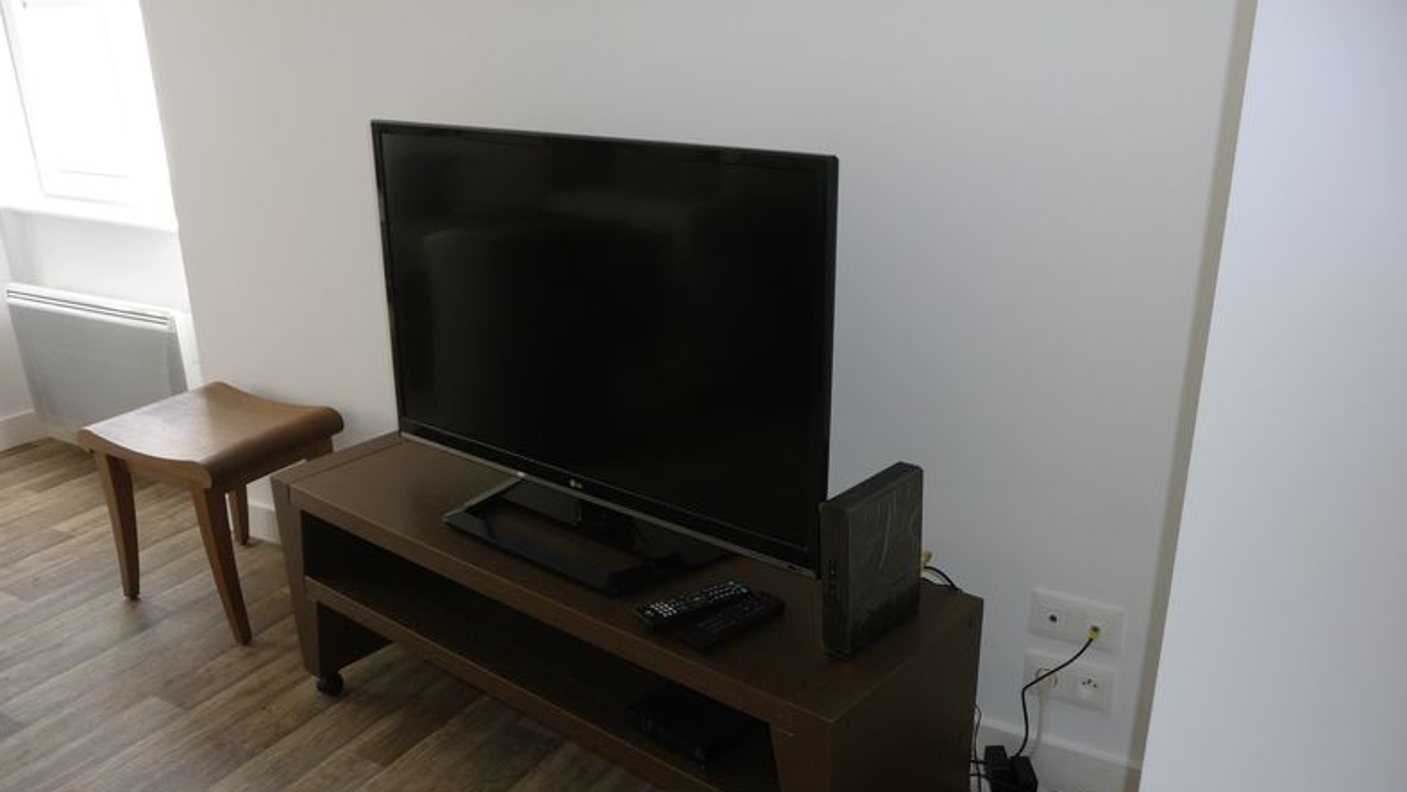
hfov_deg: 62.6
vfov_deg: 37.7
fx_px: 1157
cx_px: 695
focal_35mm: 31
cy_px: 467
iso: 100
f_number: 3.3
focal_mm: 4.7
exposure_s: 1/30
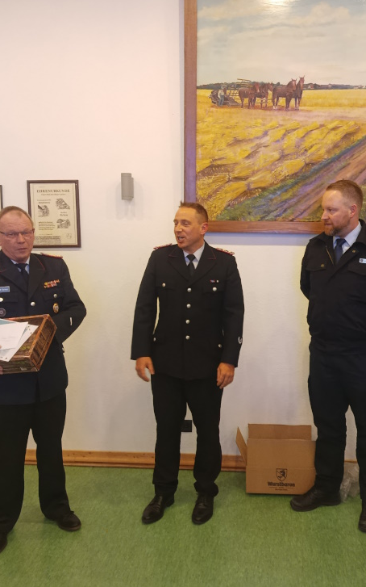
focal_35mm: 35
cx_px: 240
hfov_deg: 35.9
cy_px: 285
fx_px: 559
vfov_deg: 55.3
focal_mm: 5.24
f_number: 1.7
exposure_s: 1/25
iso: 1138
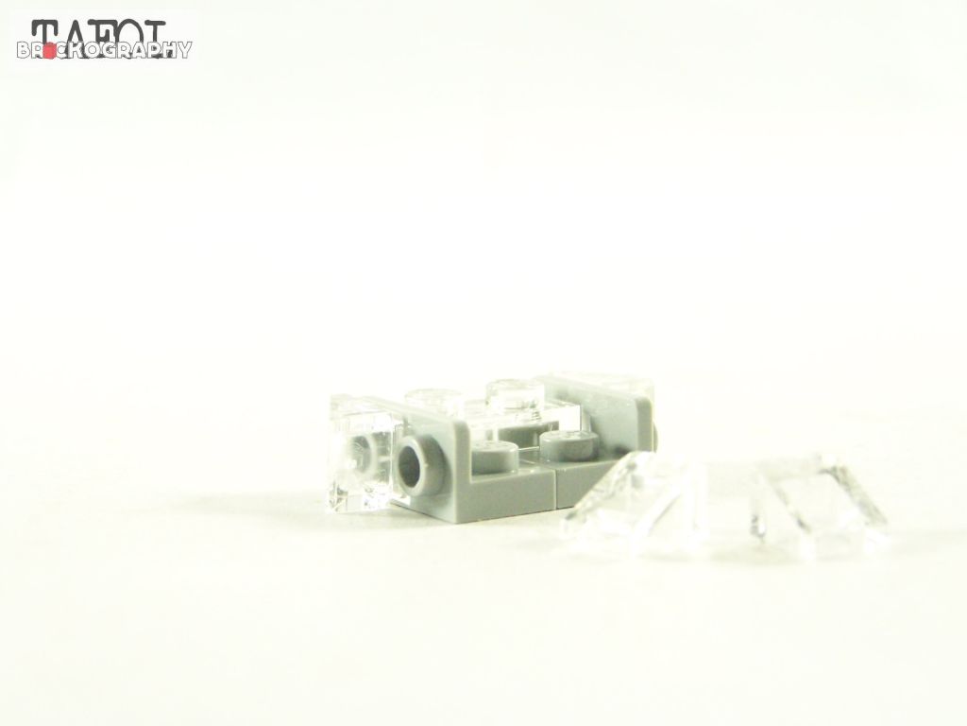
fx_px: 2933
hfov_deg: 18.7
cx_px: 484
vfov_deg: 14.1
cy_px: 363
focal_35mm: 105
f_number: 3.2
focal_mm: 17.5
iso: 400
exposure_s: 1/60
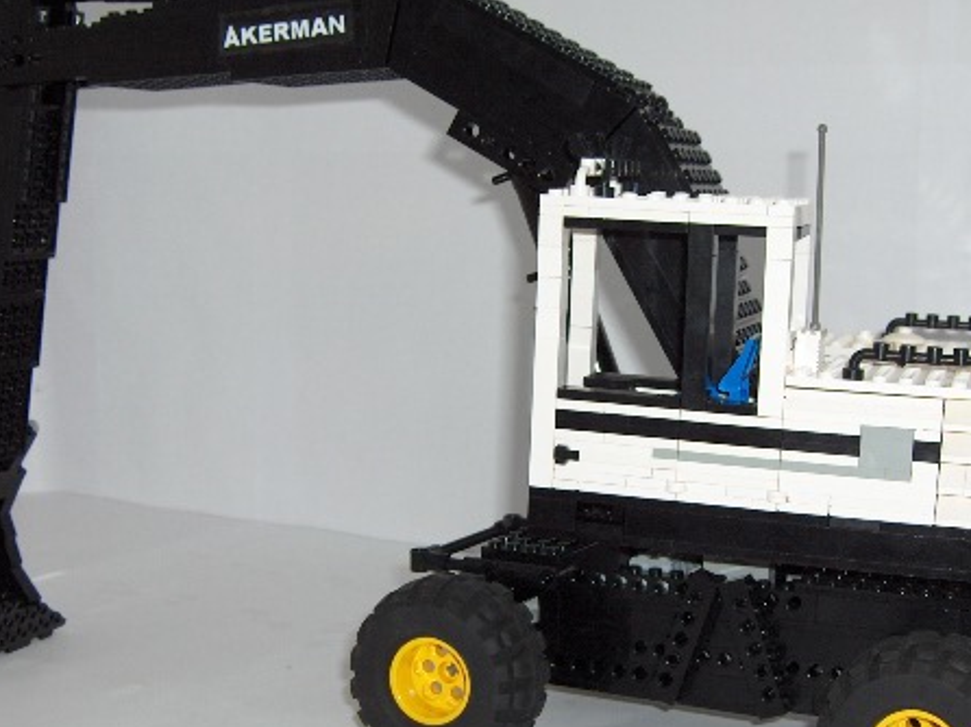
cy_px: 409
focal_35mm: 56
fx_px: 1570
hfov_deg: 34.3
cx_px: 536
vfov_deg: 26.1
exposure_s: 1/60
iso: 100
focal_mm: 8
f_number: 2.8
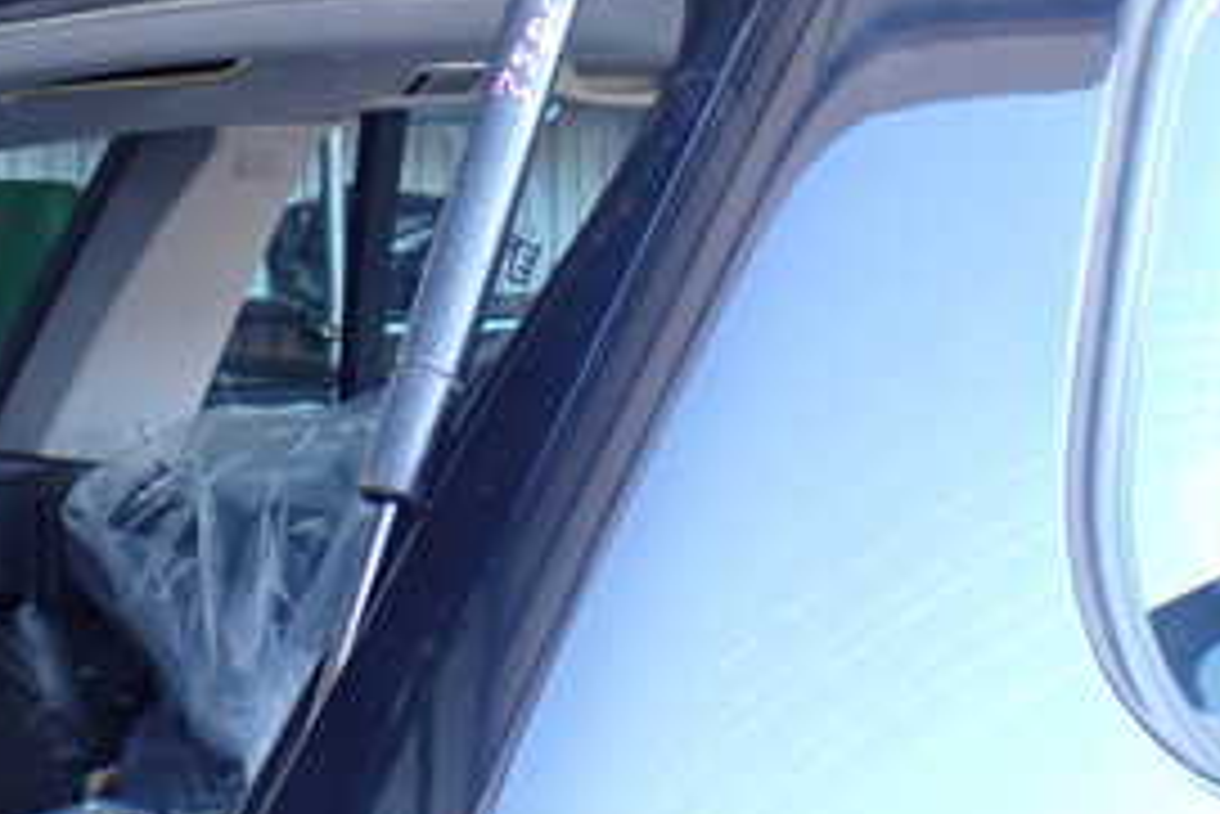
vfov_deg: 19.4
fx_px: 2339
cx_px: 414
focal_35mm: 69
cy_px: 94
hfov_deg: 29.0
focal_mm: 5.4
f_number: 2.3
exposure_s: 1/125
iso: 500
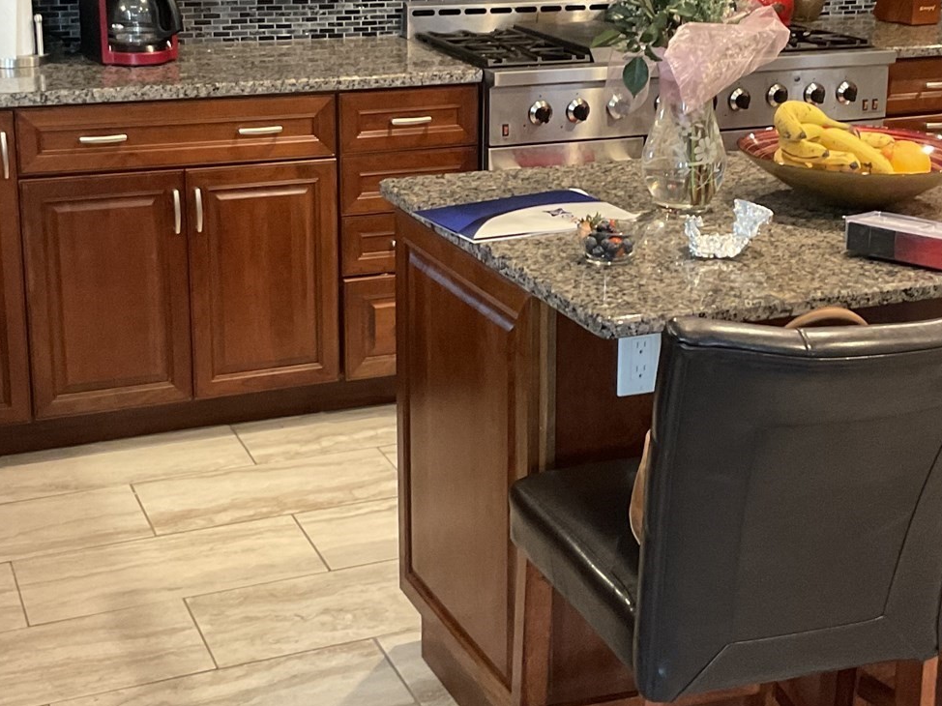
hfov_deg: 31.6
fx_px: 1660
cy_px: 232
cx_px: 554
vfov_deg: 23.9
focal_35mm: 61
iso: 320
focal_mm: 3
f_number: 1.8
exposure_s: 1/30
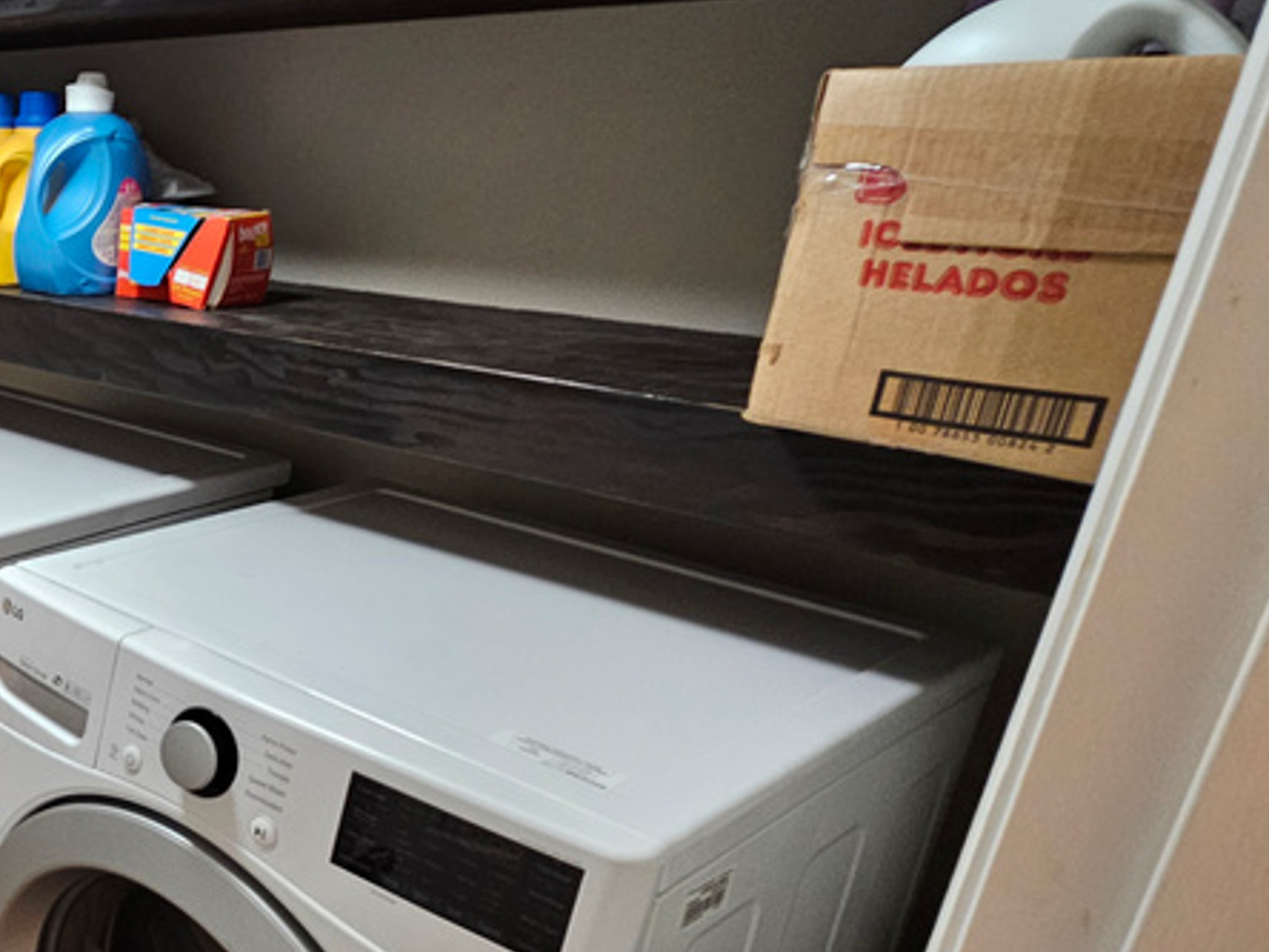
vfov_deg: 46.6
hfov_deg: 44.9
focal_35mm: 30
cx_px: -137
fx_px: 1100
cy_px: 552
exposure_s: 1/30
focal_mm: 2.2
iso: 400
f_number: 2.2
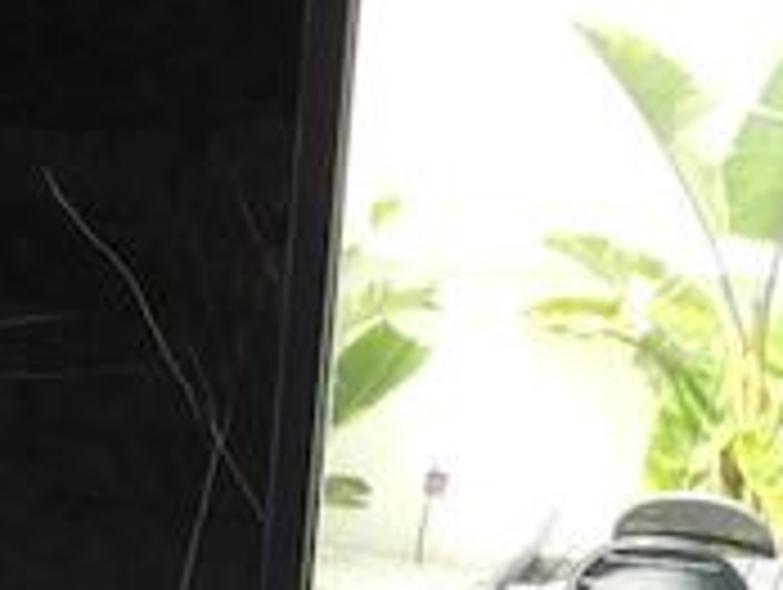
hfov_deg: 18.7
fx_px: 1835
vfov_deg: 18.1
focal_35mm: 81
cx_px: -619
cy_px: 457
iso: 80
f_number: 2.8
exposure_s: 1/160
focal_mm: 3.6
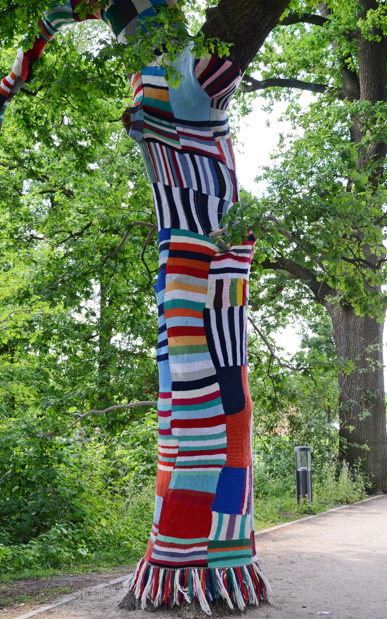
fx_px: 996
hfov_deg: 22.0
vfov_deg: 34.5
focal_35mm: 59
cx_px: 198
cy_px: 311
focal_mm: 38
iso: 400
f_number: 6.3
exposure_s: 1/160
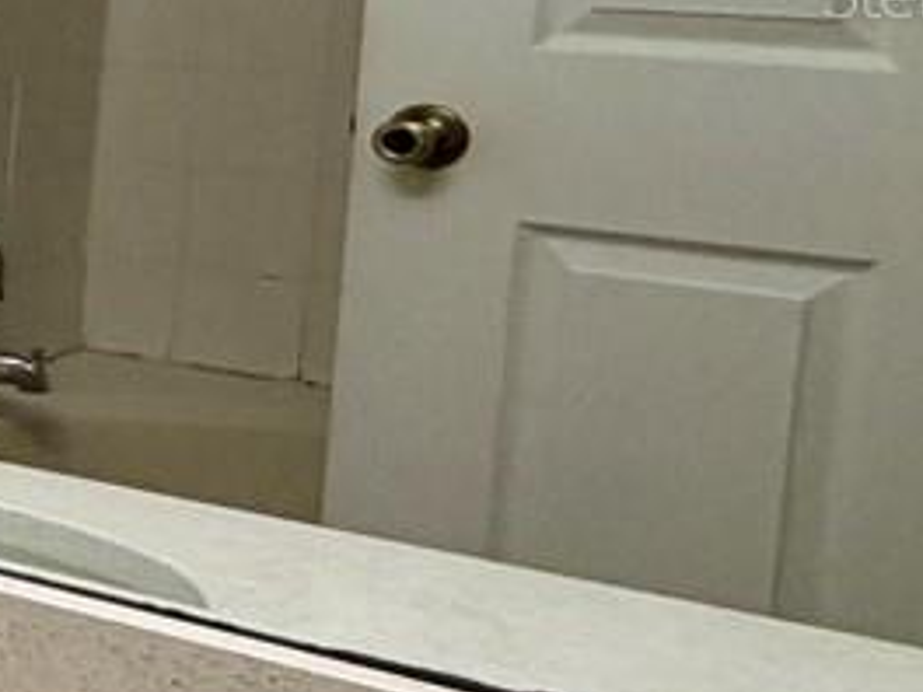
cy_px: -10
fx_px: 2266
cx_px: -1647
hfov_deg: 12.6
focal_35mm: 85
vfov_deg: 17.0
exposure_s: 1/120
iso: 160
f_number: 2.2
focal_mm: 2.22
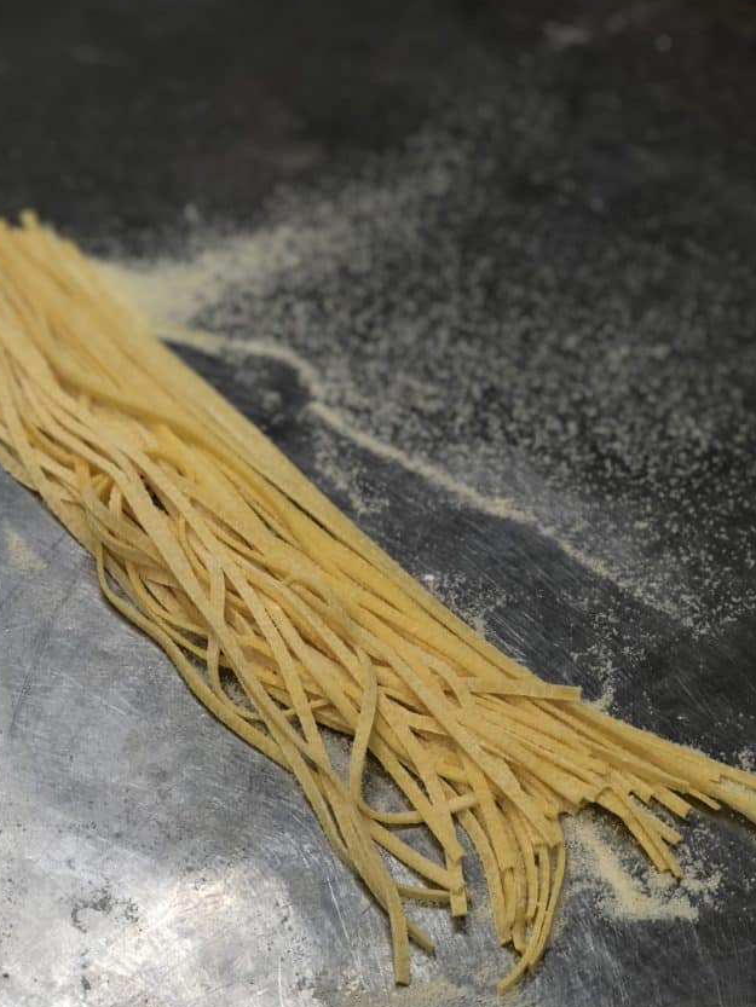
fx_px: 2125
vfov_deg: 26.6
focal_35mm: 73
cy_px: 615
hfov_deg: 20.2
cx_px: 312
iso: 64
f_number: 2.8
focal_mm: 6.6
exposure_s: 1/50
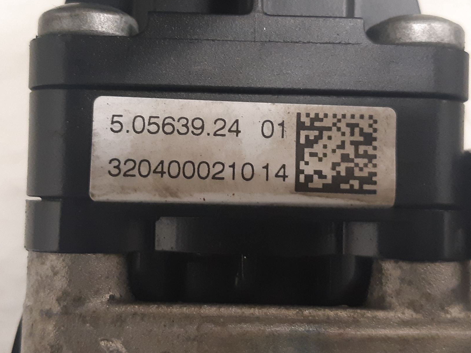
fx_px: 449
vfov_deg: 42.8
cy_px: 150
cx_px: 212
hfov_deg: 55.3
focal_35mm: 33
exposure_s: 1/25
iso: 250
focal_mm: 3.93
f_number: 1.7
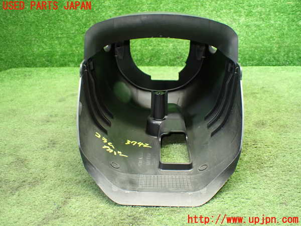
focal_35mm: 30
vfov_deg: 46.8
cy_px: 113
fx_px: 261
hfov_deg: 60.0
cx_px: 150
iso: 800
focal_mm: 5.4
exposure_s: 1/50
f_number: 2.3
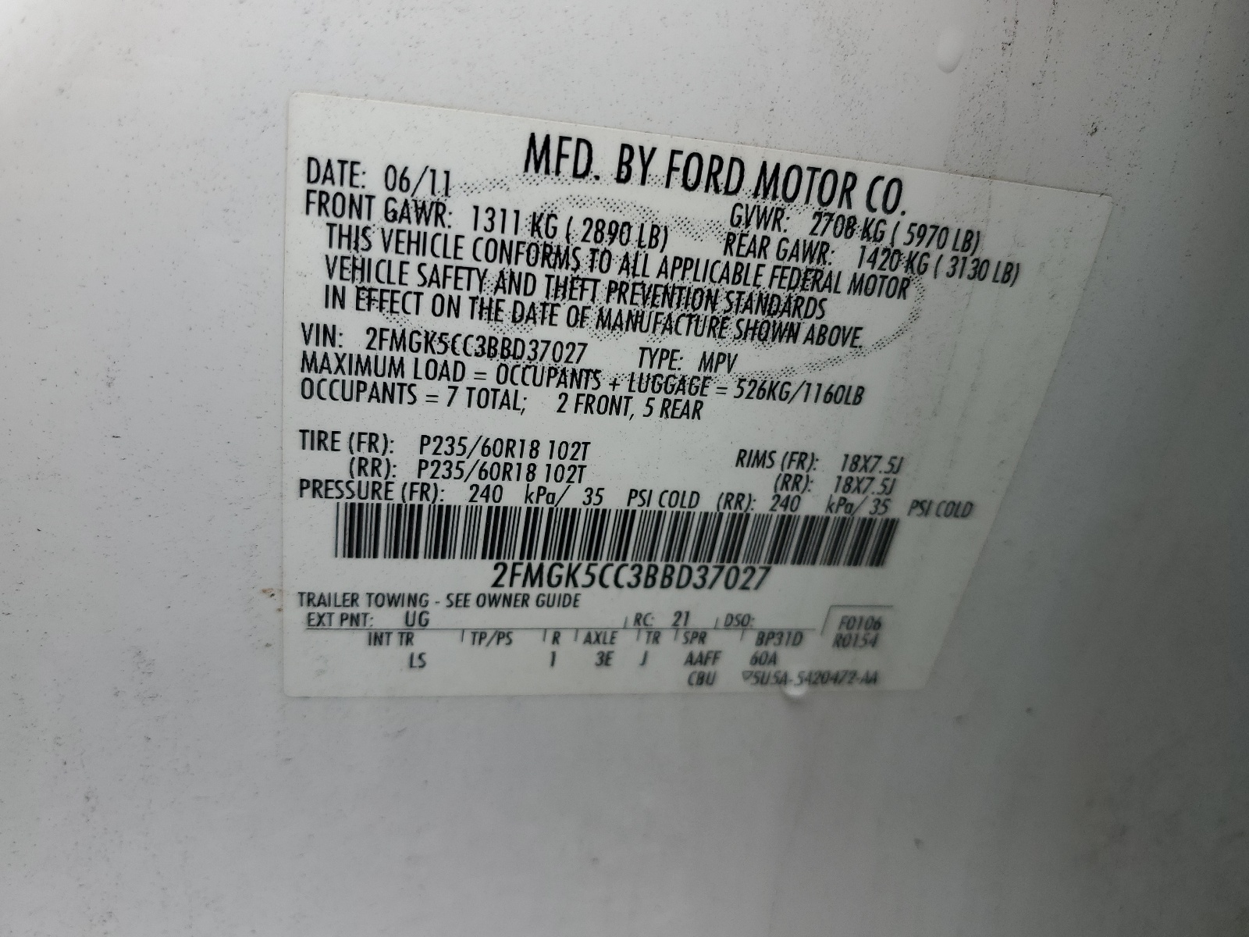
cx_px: 624
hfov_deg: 67.3
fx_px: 938
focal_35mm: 26
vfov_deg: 53.1
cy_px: 468
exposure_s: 1/1000
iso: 50
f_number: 1.5
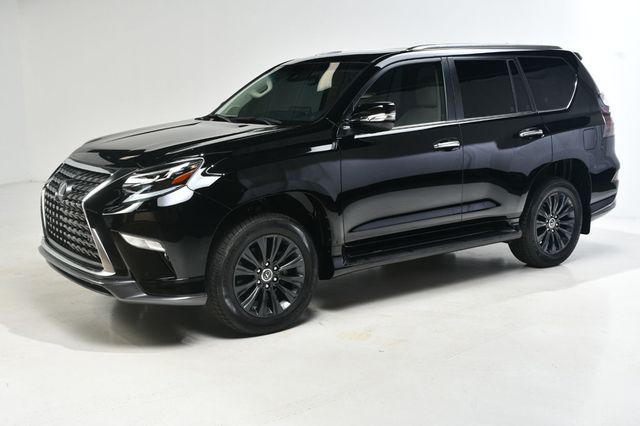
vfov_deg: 33.4
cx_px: 320
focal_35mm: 40
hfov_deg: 48.5
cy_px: 213
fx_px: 711
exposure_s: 1/160
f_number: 10
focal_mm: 27
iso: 100
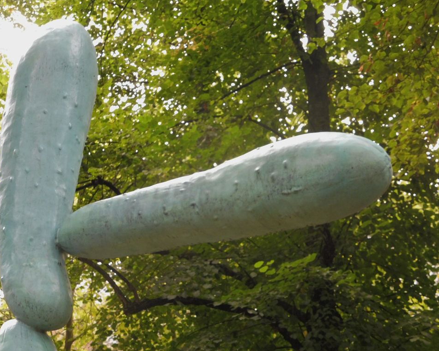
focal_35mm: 121
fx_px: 1572
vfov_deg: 12.7
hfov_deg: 15.9
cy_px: 176
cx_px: 203
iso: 400
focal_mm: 20.6
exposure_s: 1/60
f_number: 5.3
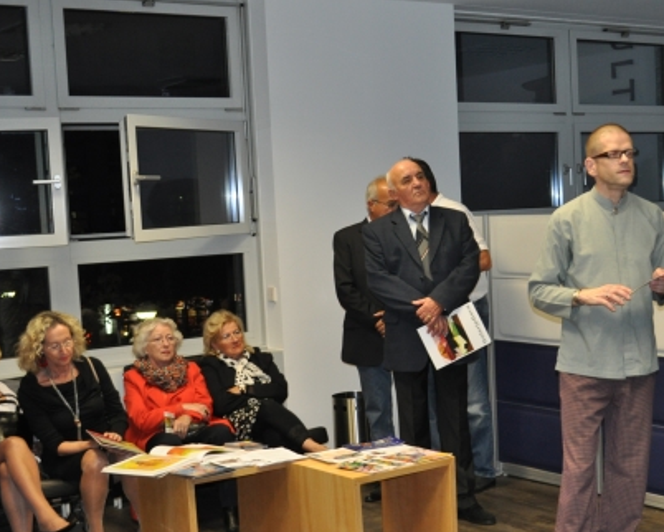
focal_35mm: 63
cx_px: 484
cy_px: 313
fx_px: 1239
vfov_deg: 24.2
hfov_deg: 29.6
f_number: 4.5
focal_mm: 30
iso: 800
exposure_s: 1/60
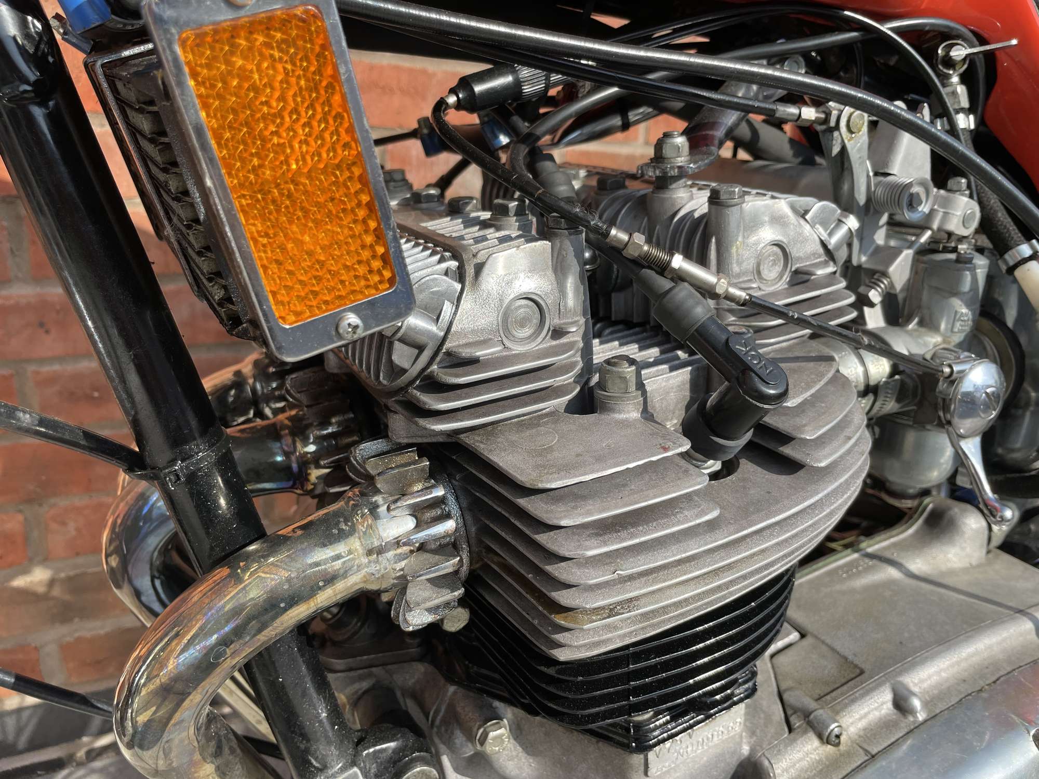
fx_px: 780
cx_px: 520
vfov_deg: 53.1
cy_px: 390
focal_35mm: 26
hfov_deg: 67.3
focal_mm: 4.2
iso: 32
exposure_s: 1/1715
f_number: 1.6
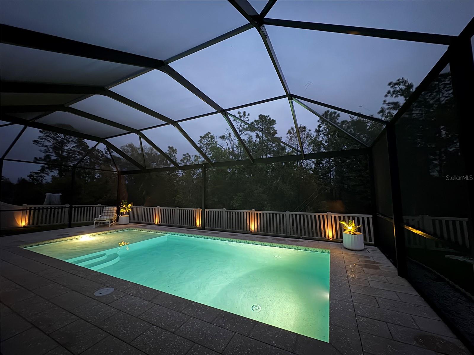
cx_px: 237
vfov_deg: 85.7
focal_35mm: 14
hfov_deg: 102.1
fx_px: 192
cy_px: 178
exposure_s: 1/7
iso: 800
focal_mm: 2.22
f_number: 2.2
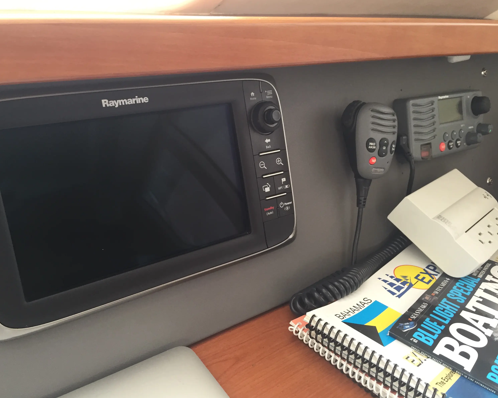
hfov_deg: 57.1
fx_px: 457
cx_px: 235
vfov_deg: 47.1
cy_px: 202
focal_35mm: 31
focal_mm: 4.15
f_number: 2.2
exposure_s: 1/30
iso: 40
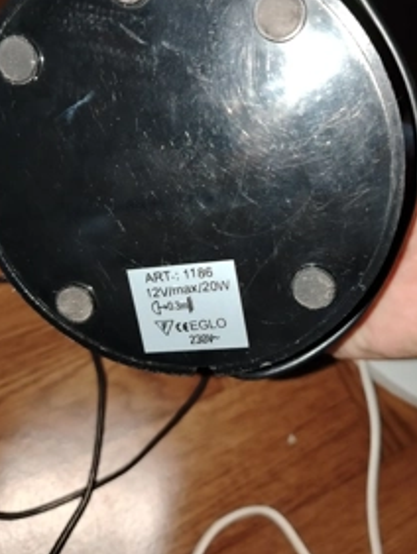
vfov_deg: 53.4
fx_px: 545
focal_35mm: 34
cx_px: 242
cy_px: 212
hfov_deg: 41.7
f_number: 1.75
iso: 1454
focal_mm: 5.25
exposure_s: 1/33.3
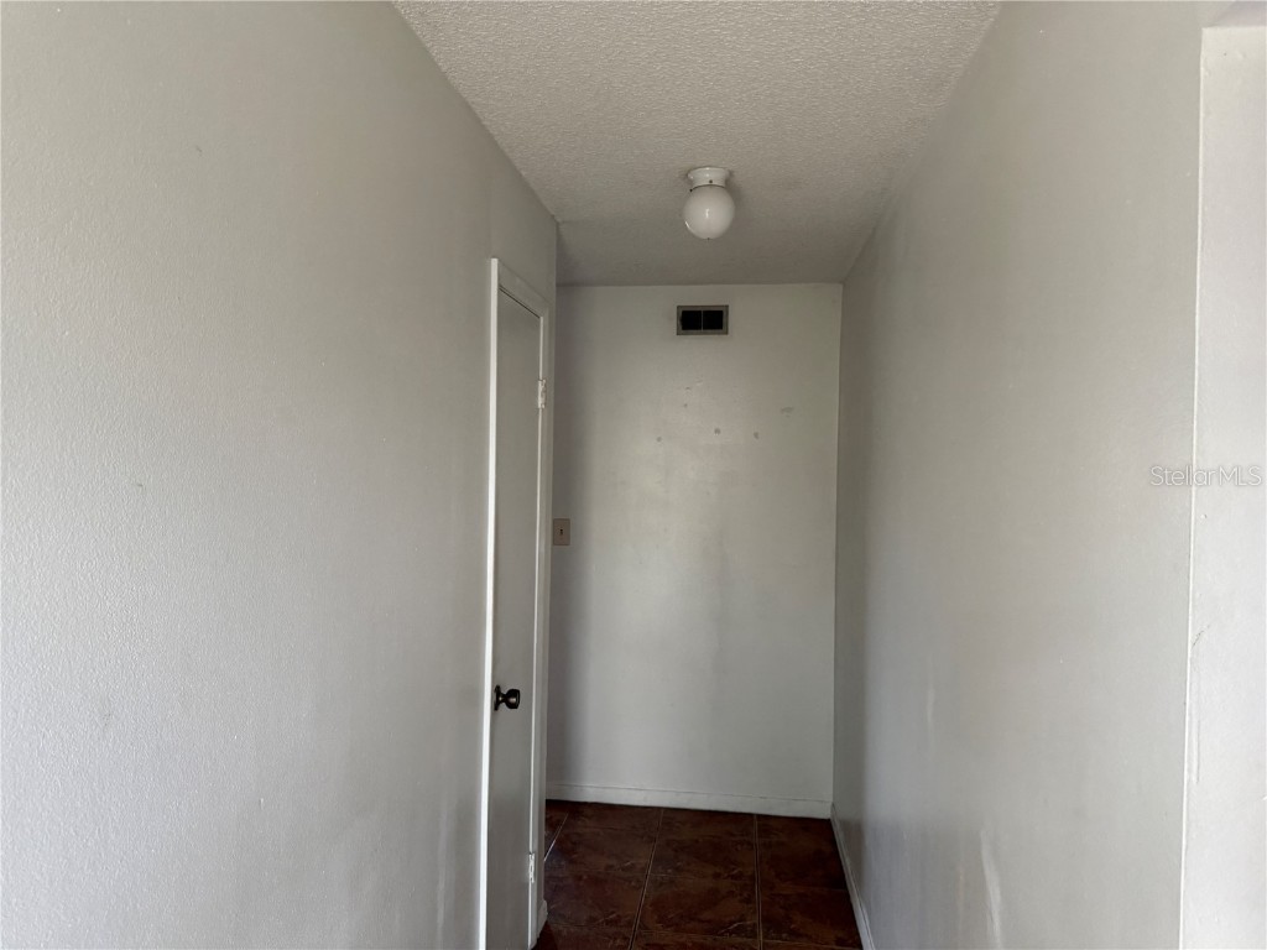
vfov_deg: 56.8
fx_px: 878
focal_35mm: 24
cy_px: 475
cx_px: 634
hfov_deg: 71.6
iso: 320
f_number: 1.78
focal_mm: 6.76
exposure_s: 1/60
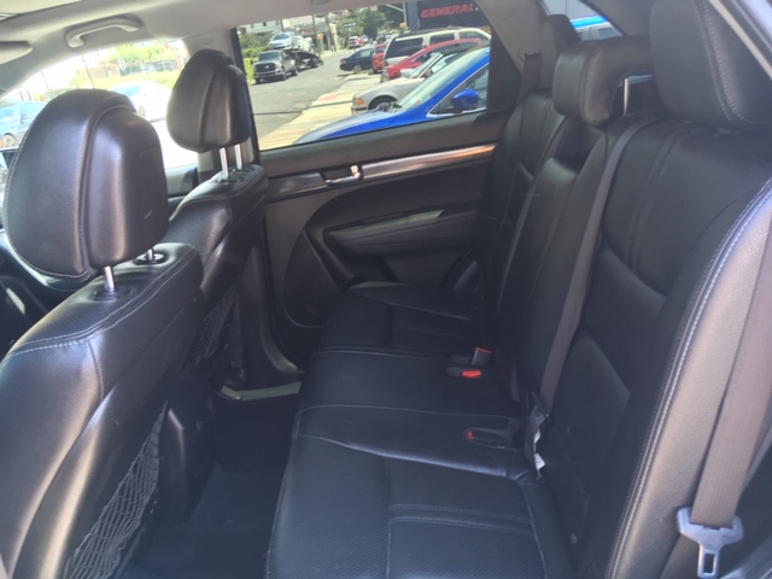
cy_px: 290
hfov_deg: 61.7
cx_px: 386
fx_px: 647
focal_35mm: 29
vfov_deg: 48.2
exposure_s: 1/40
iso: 32
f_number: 2.2
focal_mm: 4.15
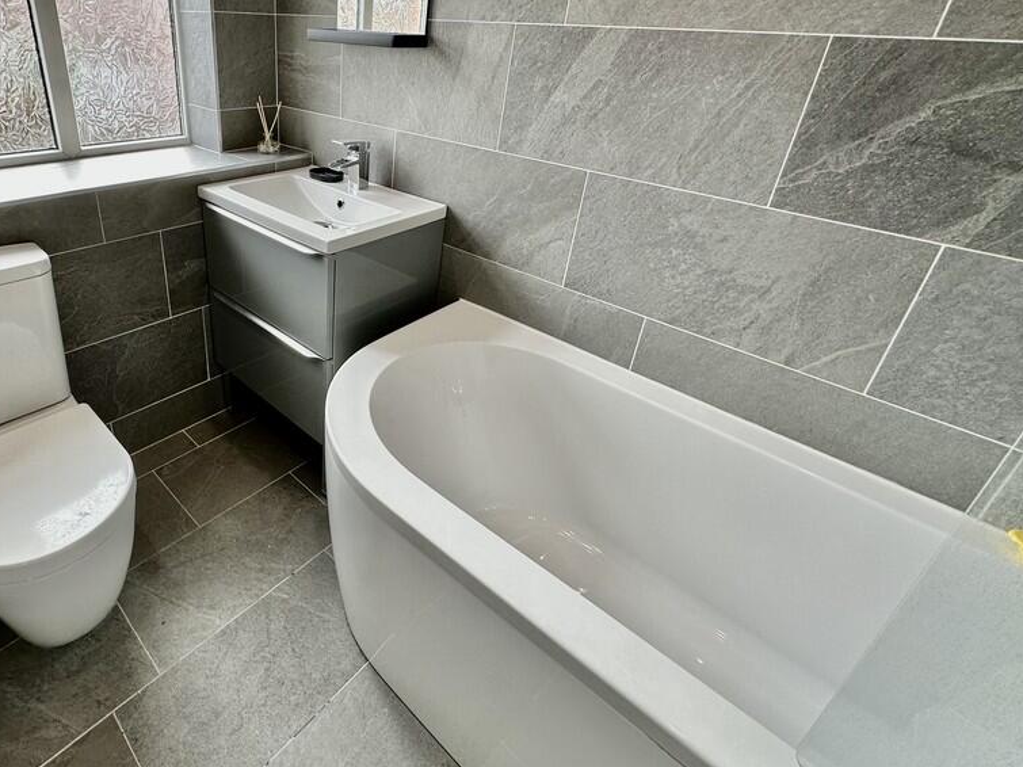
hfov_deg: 82.3
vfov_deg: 67.7
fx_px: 561
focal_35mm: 19
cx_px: 355
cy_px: 293
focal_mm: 2.22
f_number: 2.2
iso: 80
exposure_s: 1/99
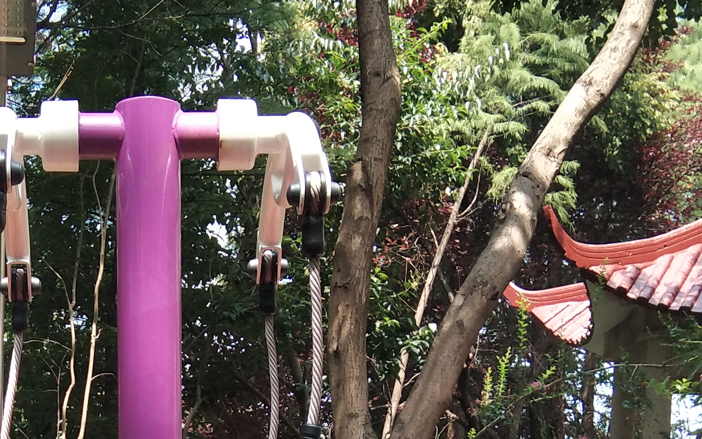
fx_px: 1703
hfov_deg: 23.0
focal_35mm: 89
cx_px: 142
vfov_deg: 13.8
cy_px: 663
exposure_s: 1/197
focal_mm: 3.69
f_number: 2.2
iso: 50
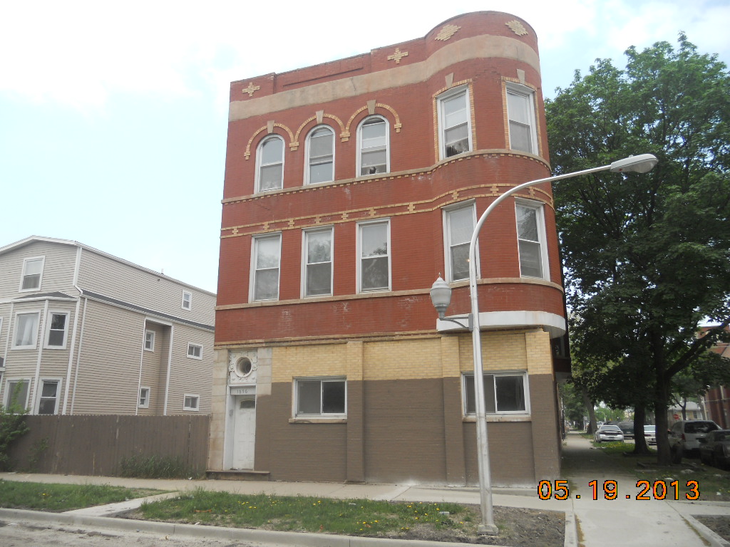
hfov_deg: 65.3
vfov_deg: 51.4
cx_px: 365
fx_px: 569
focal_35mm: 27
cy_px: 274
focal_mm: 4.9
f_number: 3.2
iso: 80
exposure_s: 1/250
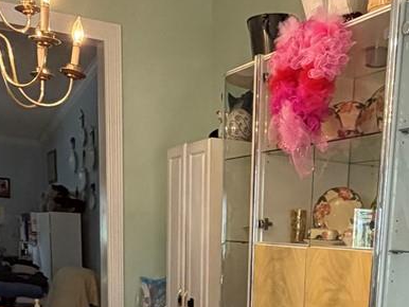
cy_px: 394
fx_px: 686
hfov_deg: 32.7
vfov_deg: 22.7
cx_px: 295
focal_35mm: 58
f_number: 2.2
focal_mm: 2.22
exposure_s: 1/60
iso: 250
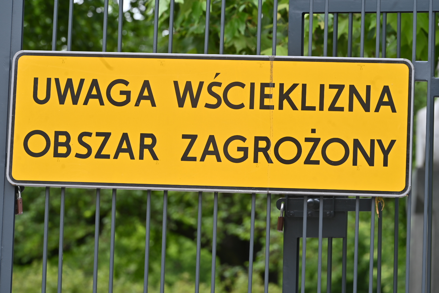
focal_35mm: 180
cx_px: 220
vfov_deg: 7.6
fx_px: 2195
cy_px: 146
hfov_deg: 11.4
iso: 100
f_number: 8
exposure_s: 1/100
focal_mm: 180
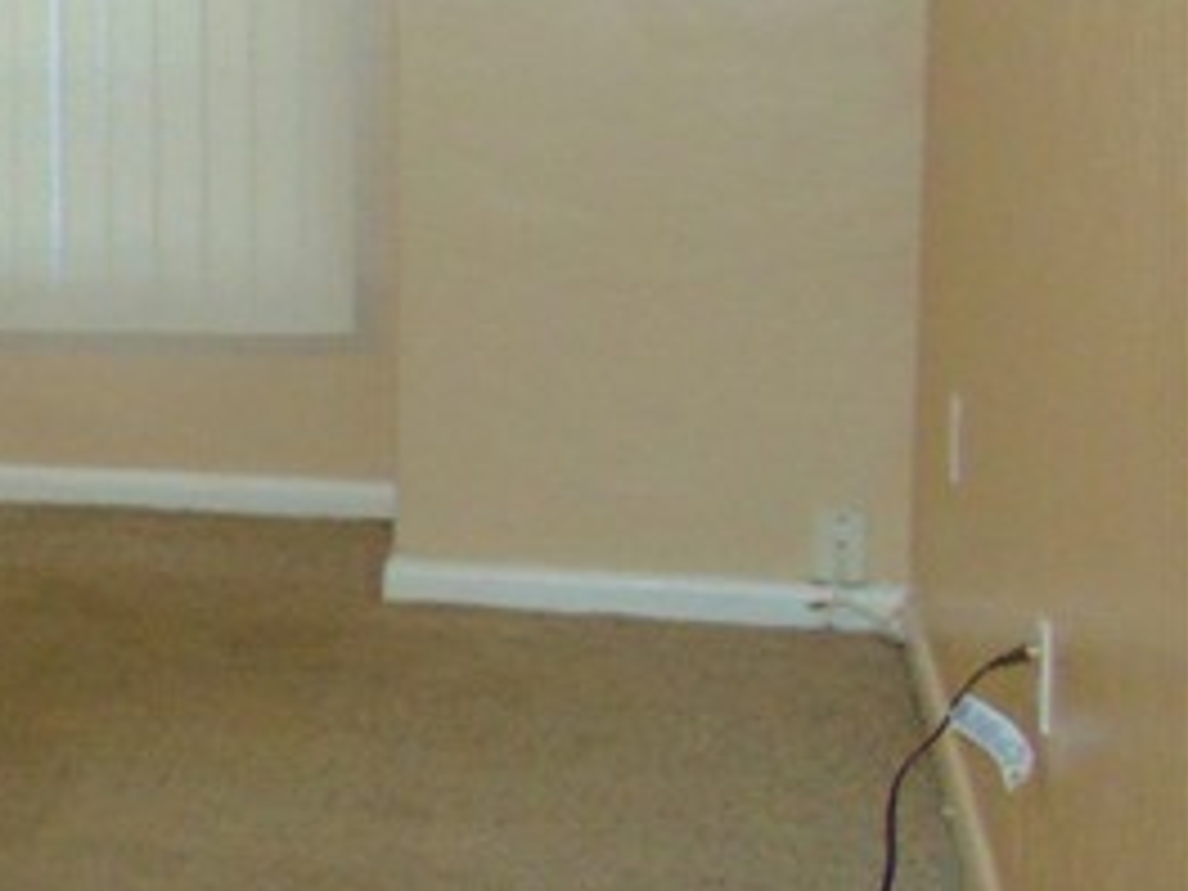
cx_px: -1112
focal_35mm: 97
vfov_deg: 15.2
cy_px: 284
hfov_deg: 16.2
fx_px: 3329
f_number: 3
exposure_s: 1/30
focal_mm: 4.5
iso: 200
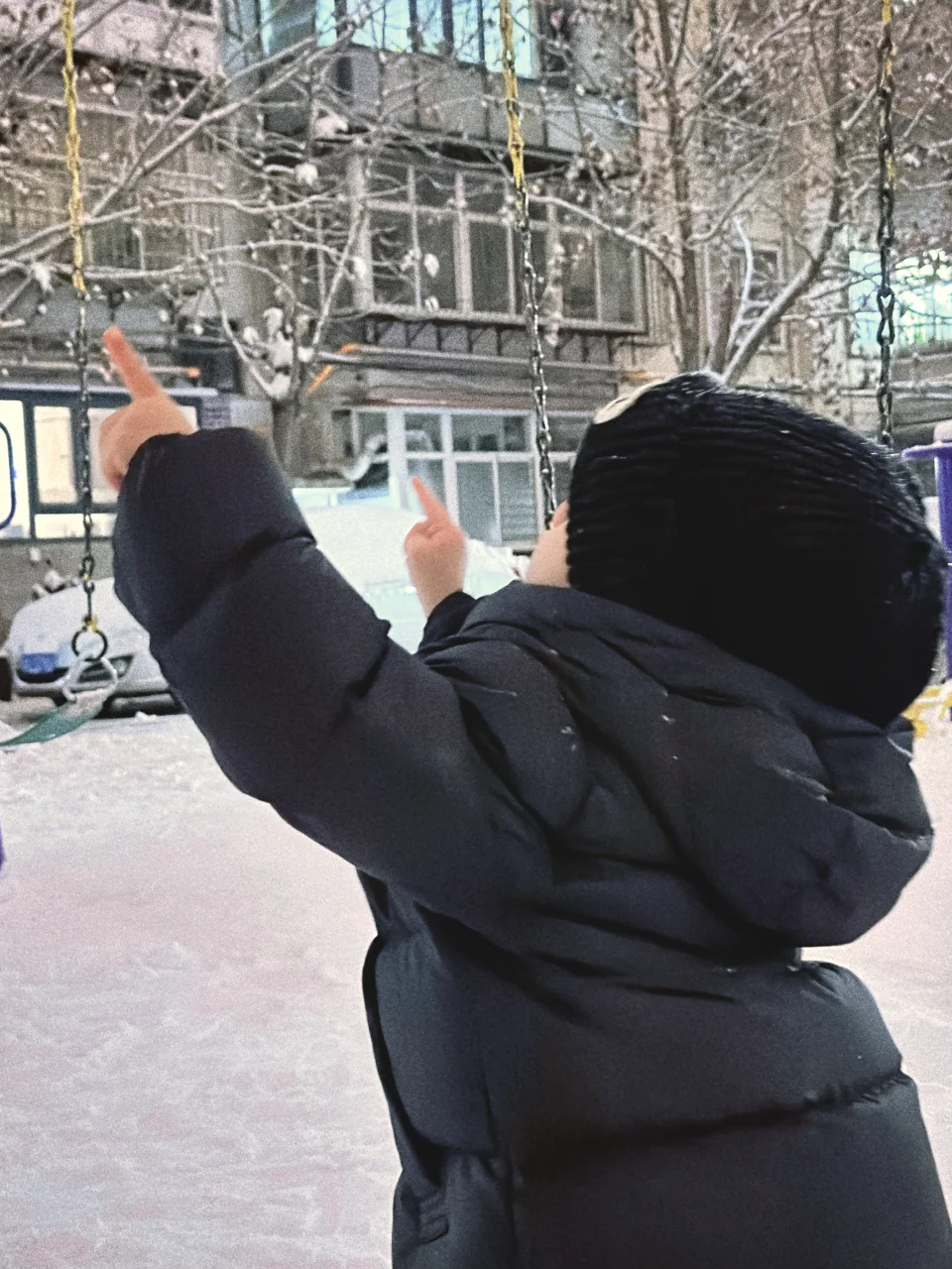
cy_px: 602
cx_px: 487
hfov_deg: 27.0
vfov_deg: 35.5
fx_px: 1980
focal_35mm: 54
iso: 10000
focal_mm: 6.86
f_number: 1.78
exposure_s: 1/15
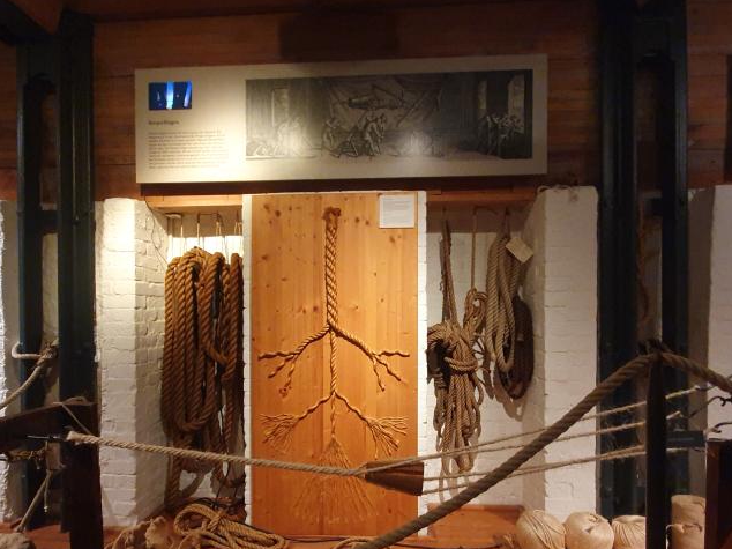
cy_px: 312
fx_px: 444
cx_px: 367
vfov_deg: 63.1
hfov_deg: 79.0
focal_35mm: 21
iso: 409
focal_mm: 1.8
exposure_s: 1/33
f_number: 2.2
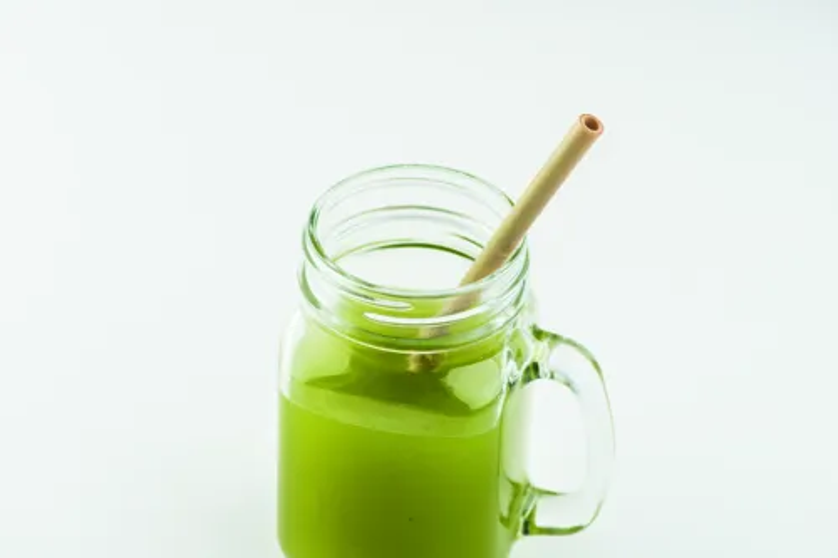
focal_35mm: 105
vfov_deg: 13.0
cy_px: 279
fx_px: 2443
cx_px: 419
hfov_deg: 19.5
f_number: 10
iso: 100
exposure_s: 1/125
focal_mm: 105
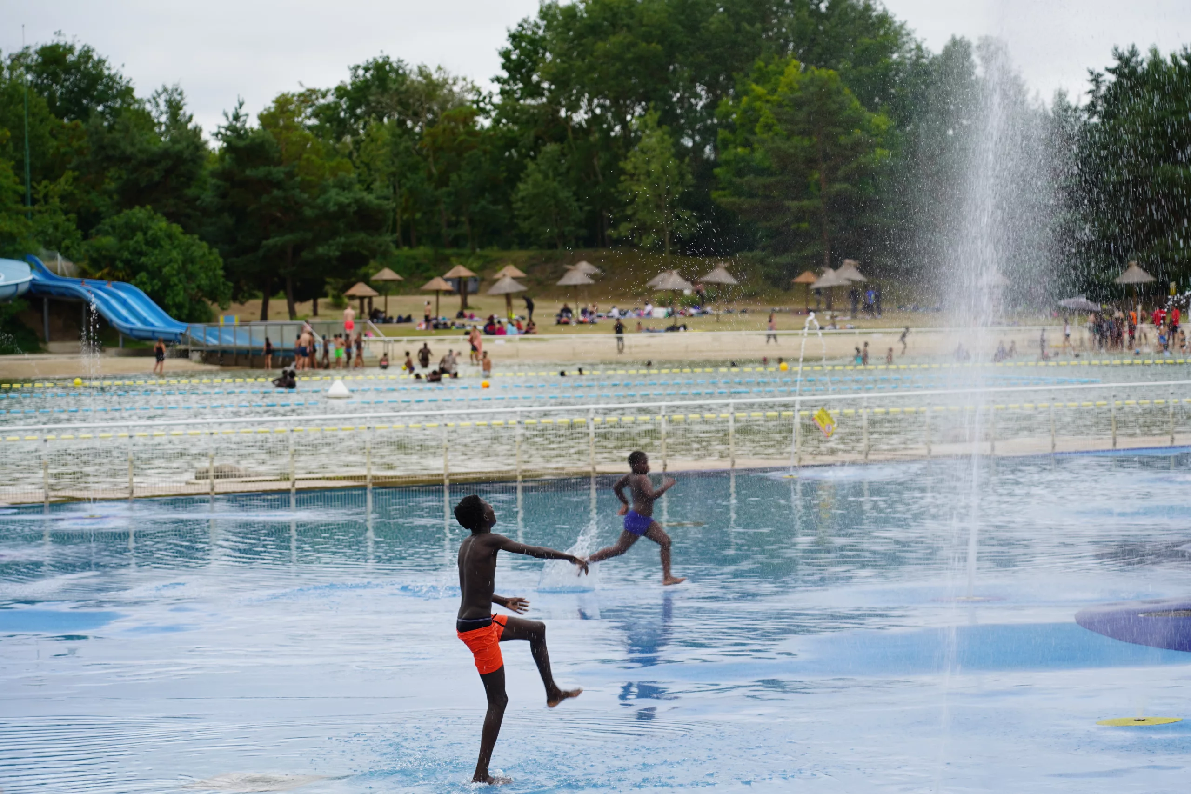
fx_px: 3474
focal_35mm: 105
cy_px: 397
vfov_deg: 13.0
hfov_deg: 19.5
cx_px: 596
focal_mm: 105
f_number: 5
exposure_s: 1/200
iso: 100
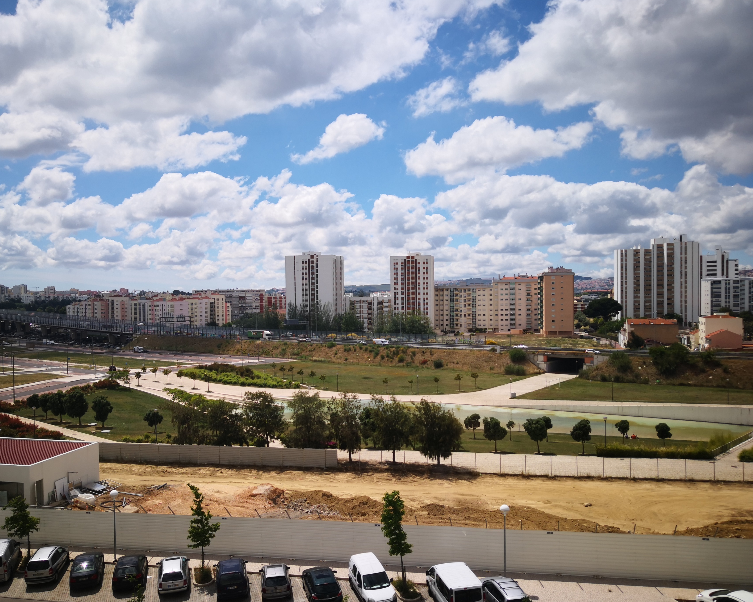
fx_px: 646
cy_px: 301
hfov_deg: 60.4
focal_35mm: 29
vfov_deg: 50.0
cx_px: 348
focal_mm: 3.95
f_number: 1.6
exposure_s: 1/2833
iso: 50
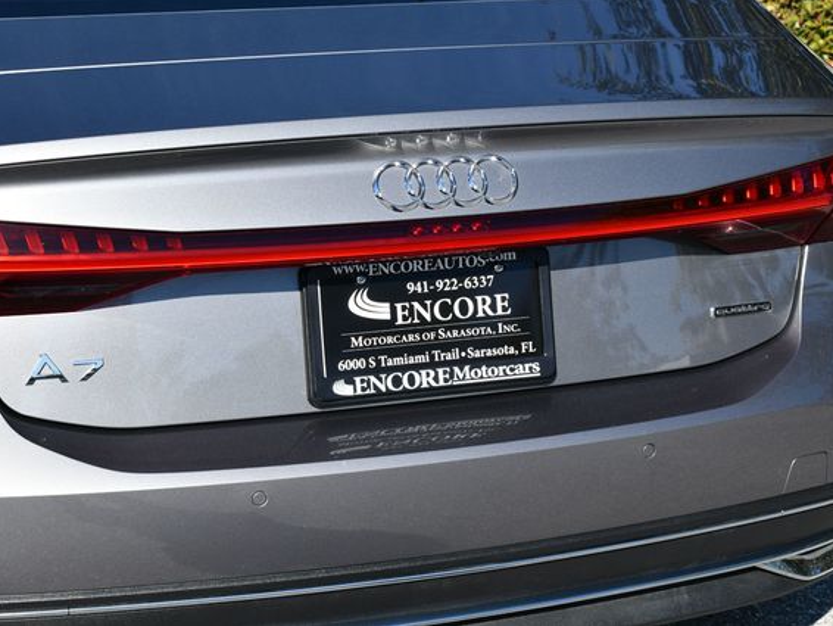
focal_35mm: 87
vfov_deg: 17.0
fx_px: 2094
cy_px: 312
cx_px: 397
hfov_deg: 22.5
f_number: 8
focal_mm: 40
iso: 100
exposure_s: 1/250
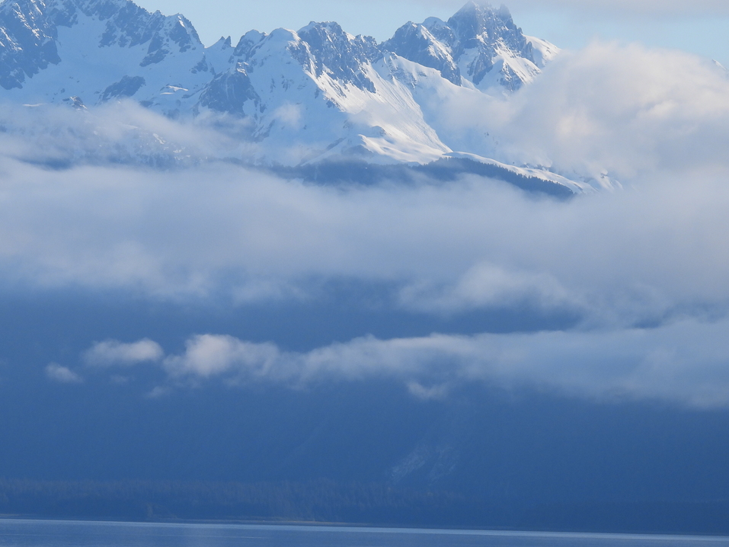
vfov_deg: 3.2
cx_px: 296
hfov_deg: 4.2
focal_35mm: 468
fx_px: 9857
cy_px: 244
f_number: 5
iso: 100
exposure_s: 1/640
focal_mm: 62.5
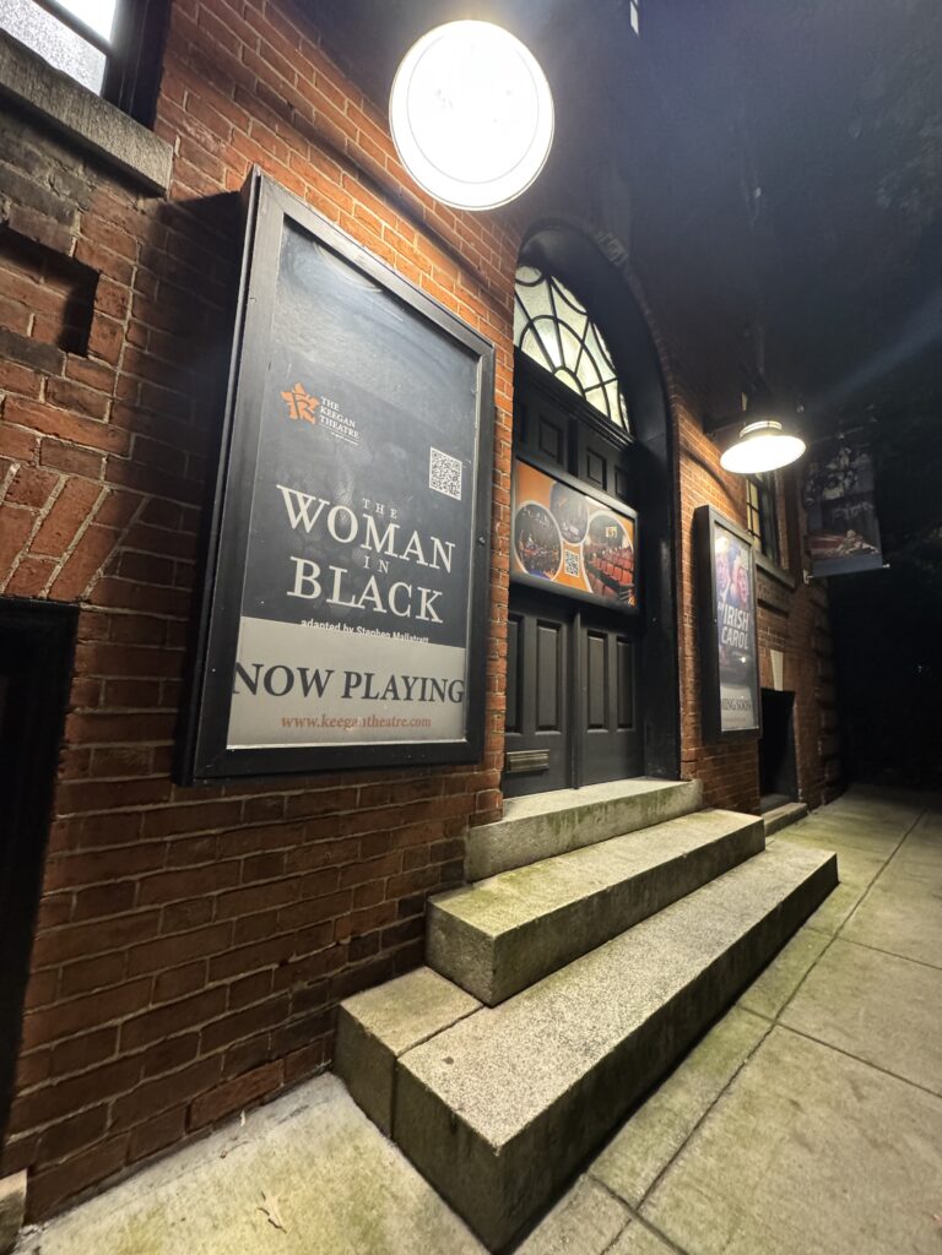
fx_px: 508
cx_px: 471
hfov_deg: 85.7
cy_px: 628
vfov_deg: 102.1
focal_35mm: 14
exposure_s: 1/60
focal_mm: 2.22
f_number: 2.2
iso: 800
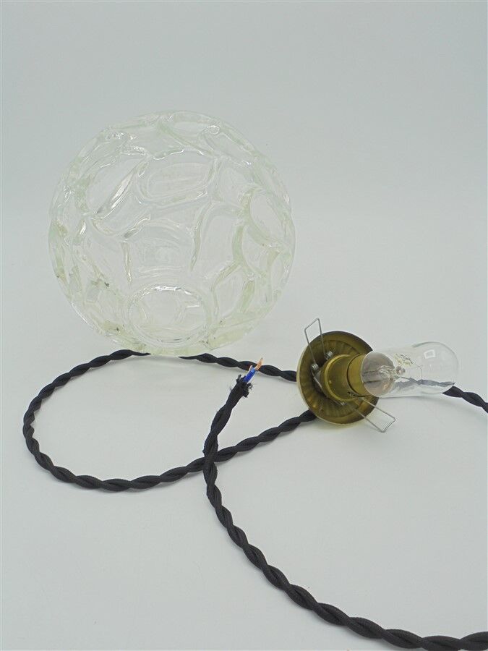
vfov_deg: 49.0
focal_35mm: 38
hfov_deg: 37.7
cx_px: 244
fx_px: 714
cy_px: 326
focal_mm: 6.9
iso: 100
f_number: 4.2
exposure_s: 1/50
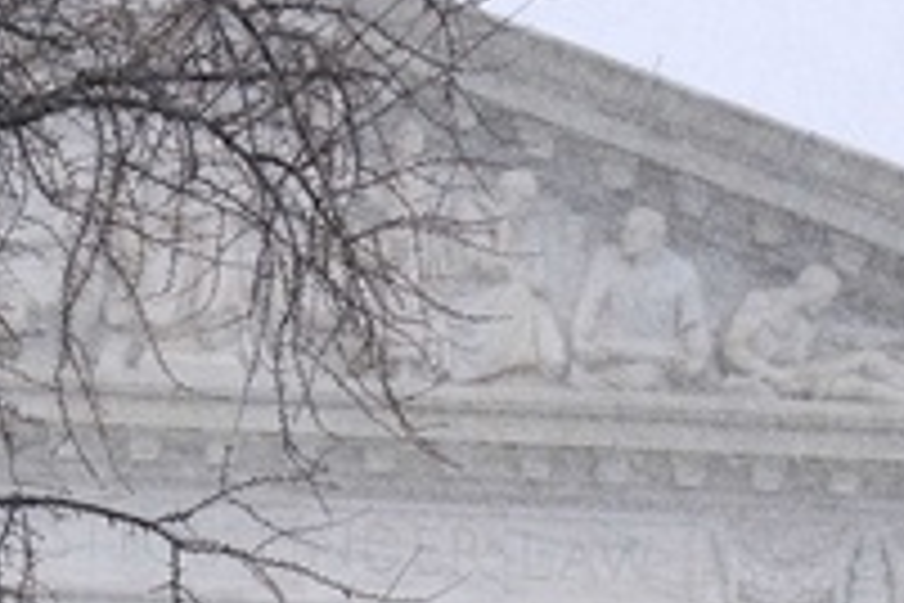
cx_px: -175
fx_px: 20891
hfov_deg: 2.5
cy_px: 1334
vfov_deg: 1.6
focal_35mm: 832
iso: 100
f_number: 2.8
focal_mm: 163
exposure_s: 1/400
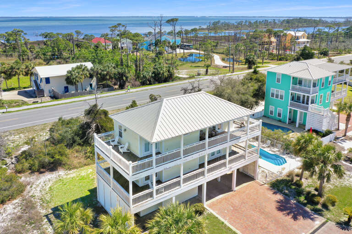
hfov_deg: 65.5
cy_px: 117
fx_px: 274
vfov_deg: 46.4
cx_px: 176
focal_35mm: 28
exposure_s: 1/320
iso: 100
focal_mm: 10.26
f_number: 5.6
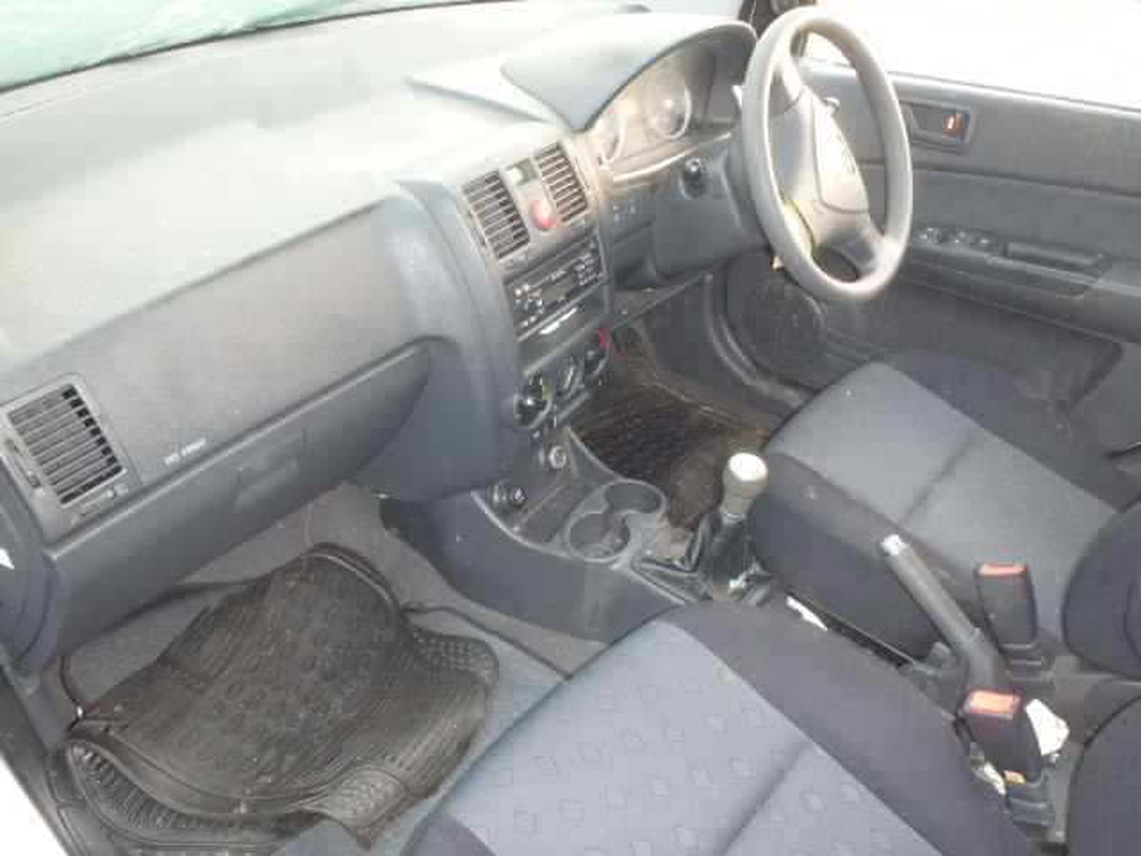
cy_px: 428
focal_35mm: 28
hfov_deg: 63.4
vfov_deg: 49.7
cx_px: 570
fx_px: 923
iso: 500
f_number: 3.9
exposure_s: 1/30
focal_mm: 5
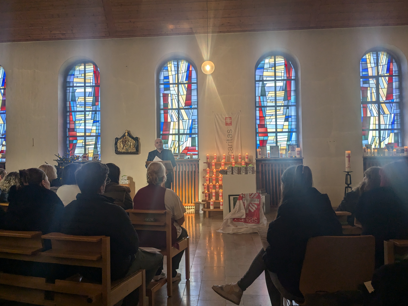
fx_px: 330
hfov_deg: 63.4
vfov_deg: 49.7
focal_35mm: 28
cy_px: 150
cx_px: 198
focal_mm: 4.38
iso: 47
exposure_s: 1/169
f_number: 1.73
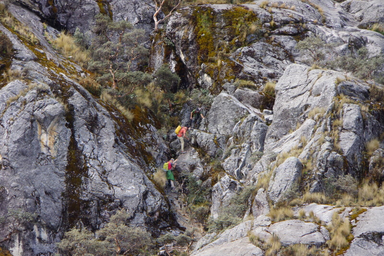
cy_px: 128
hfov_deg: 6.9
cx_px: 192
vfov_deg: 4.6
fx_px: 3200
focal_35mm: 300
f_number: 6.3
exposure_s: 1/200
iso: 400
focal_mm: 200
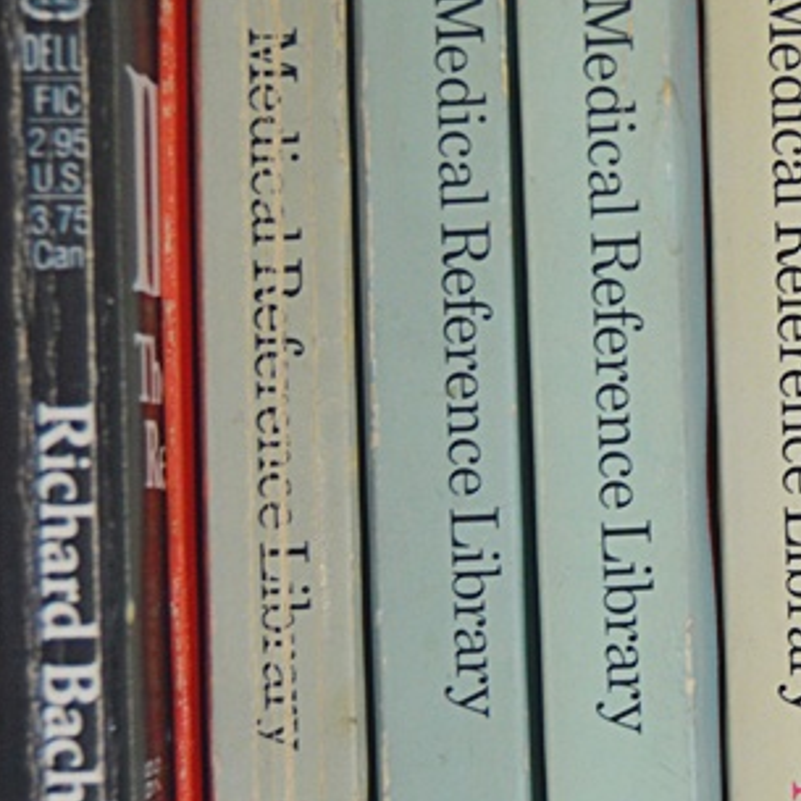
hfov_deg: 13.3
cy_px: 542
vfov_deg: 13.5
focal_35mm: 129
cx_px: 838
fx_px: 3387
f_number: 4.2
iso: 900
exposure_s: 1/60
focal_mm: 31
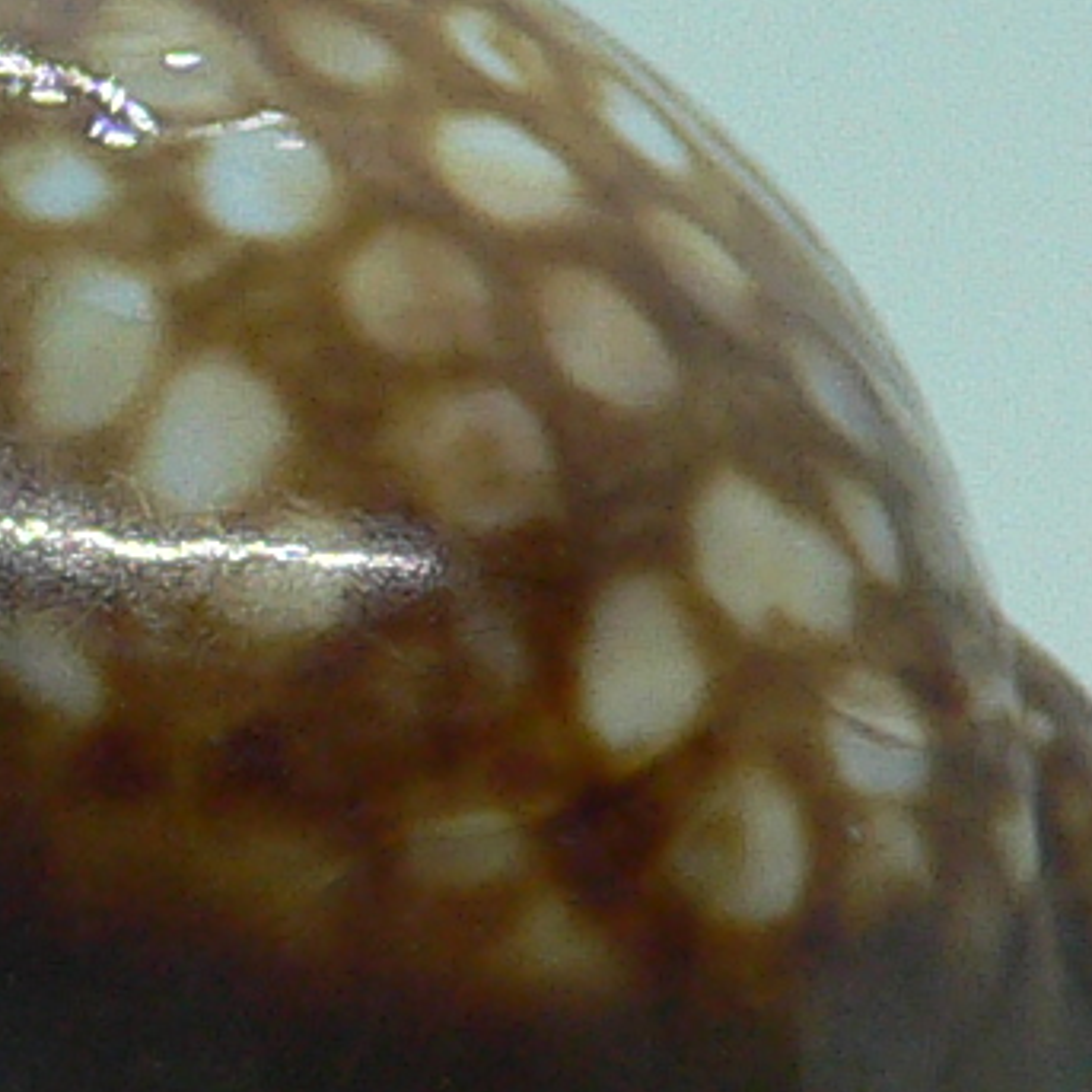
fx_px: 6496
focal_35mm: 182
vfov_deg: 9.5
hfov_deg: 9.4
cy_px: 1105
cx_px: -411
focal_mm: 4.6
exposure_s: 1/60
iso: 100
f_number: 2.8
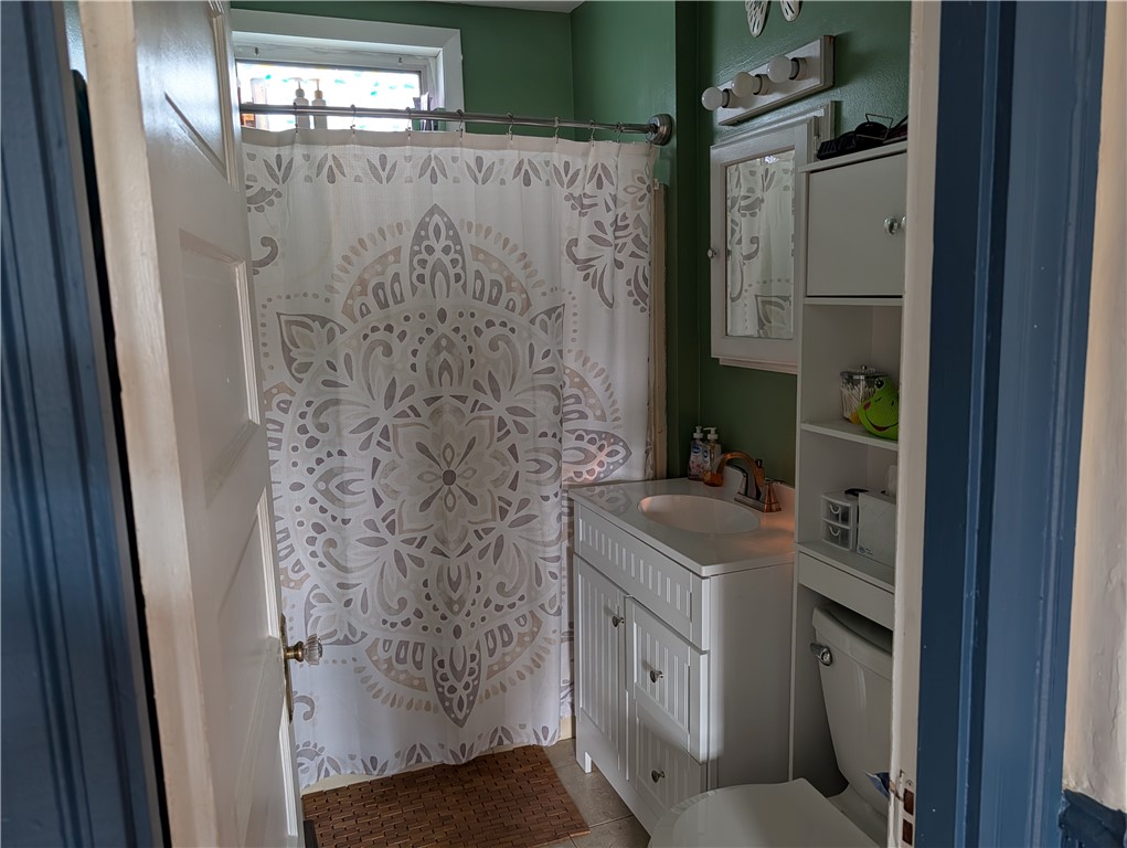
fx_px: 782
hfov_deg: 71.5
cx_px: 564
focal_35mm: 24
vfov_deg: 56.9
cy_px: 424
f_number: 1.68
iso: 151
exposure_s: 1/36.4
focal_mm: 6.9
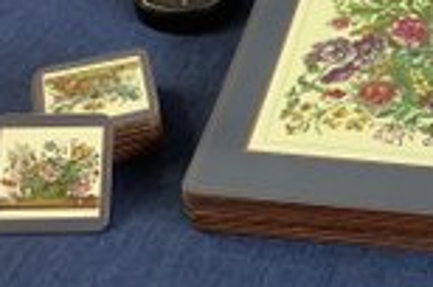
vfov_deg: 18.7
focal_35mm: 72
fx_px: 864
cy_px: 66
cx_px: 437
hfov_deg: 26.6
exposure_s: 1/100
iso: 80
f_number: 2.4
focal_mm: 3.3
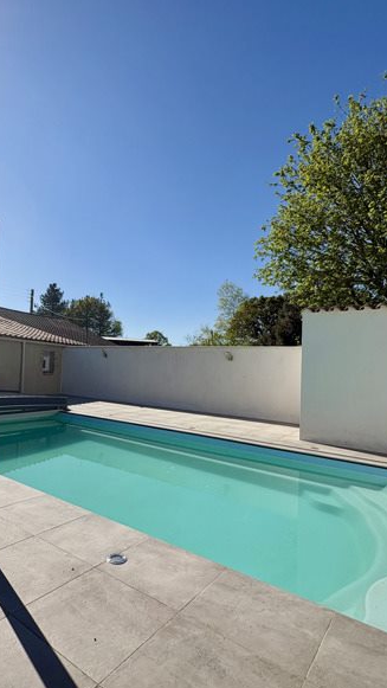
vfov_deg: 83.8
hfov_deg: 52.3
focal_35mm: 21
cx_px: 120
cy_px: 349
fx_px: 383
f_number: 2.2
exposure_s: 1/3546
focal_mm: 2.22
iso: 50
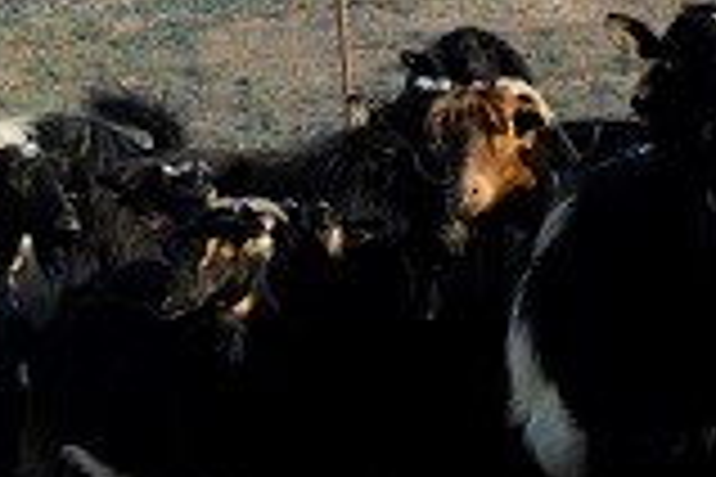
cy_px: 76
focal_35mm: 176
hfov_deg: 11.2
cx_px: -360
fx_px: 3500
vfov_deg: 7.8
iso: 250
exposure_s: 1/640
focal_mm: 35
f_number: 8
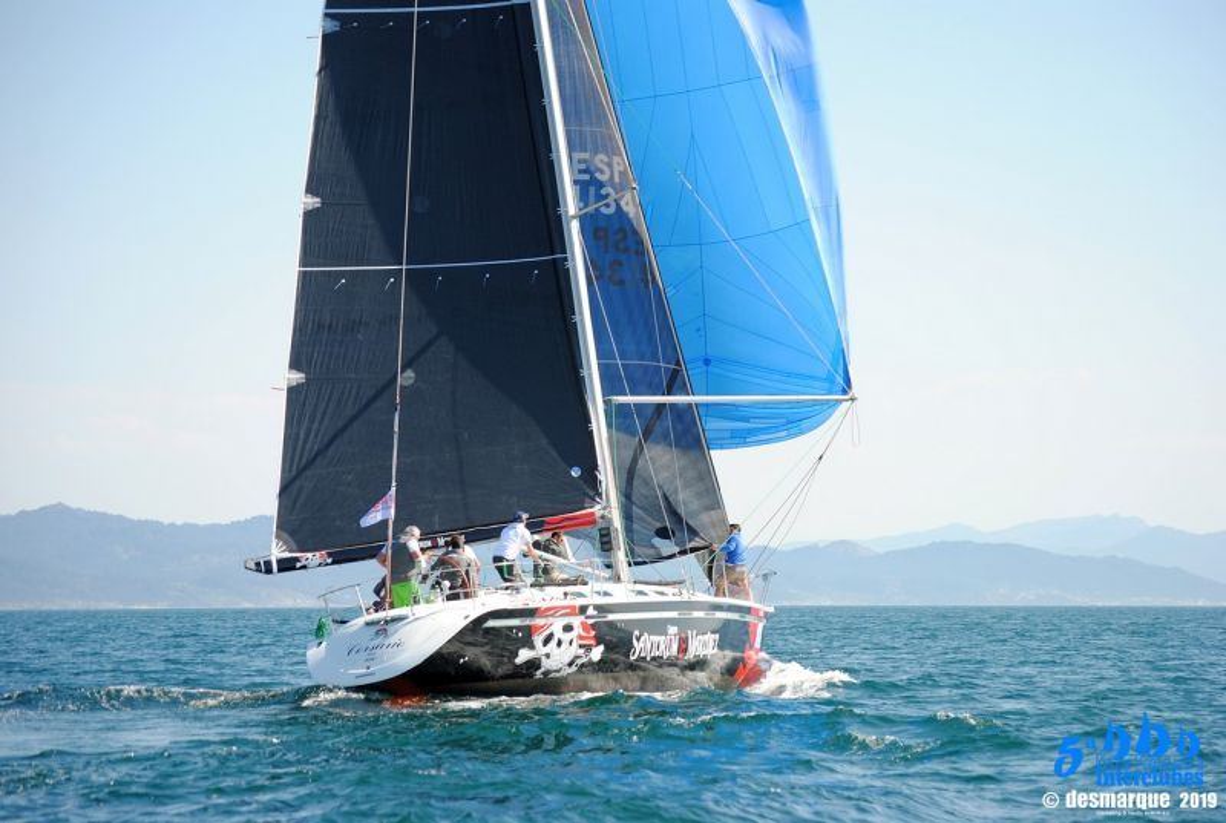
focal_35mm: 135
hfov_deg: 15.2
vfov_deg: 10.2
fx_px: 4607
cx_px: 613
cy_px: 412
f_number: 5.6
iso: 160
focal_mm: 90
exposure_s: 1/500
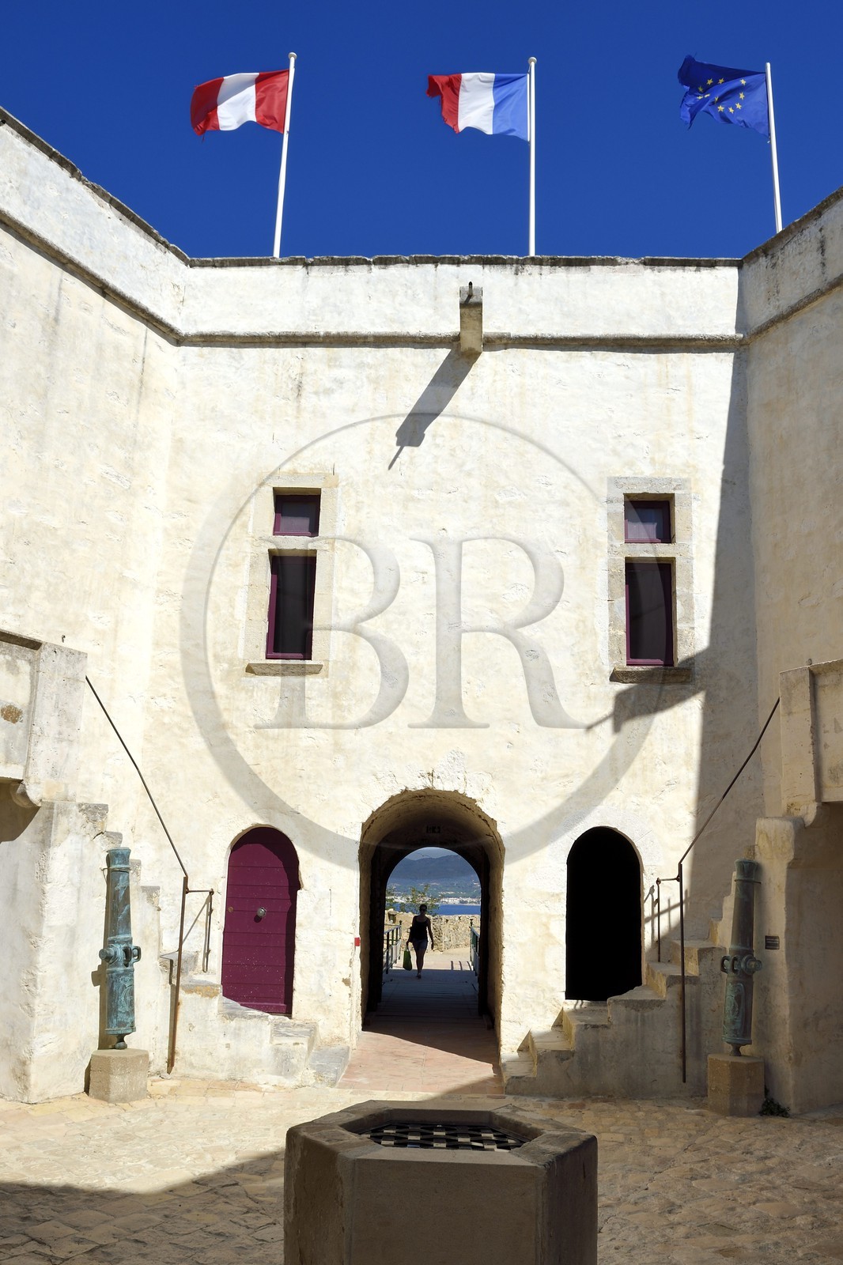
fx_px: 843
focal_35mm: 24
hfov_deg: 53.1
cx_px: 422
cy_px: 632
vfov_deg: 73.8
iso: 200
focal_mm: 24
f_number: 11
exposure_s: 1/320
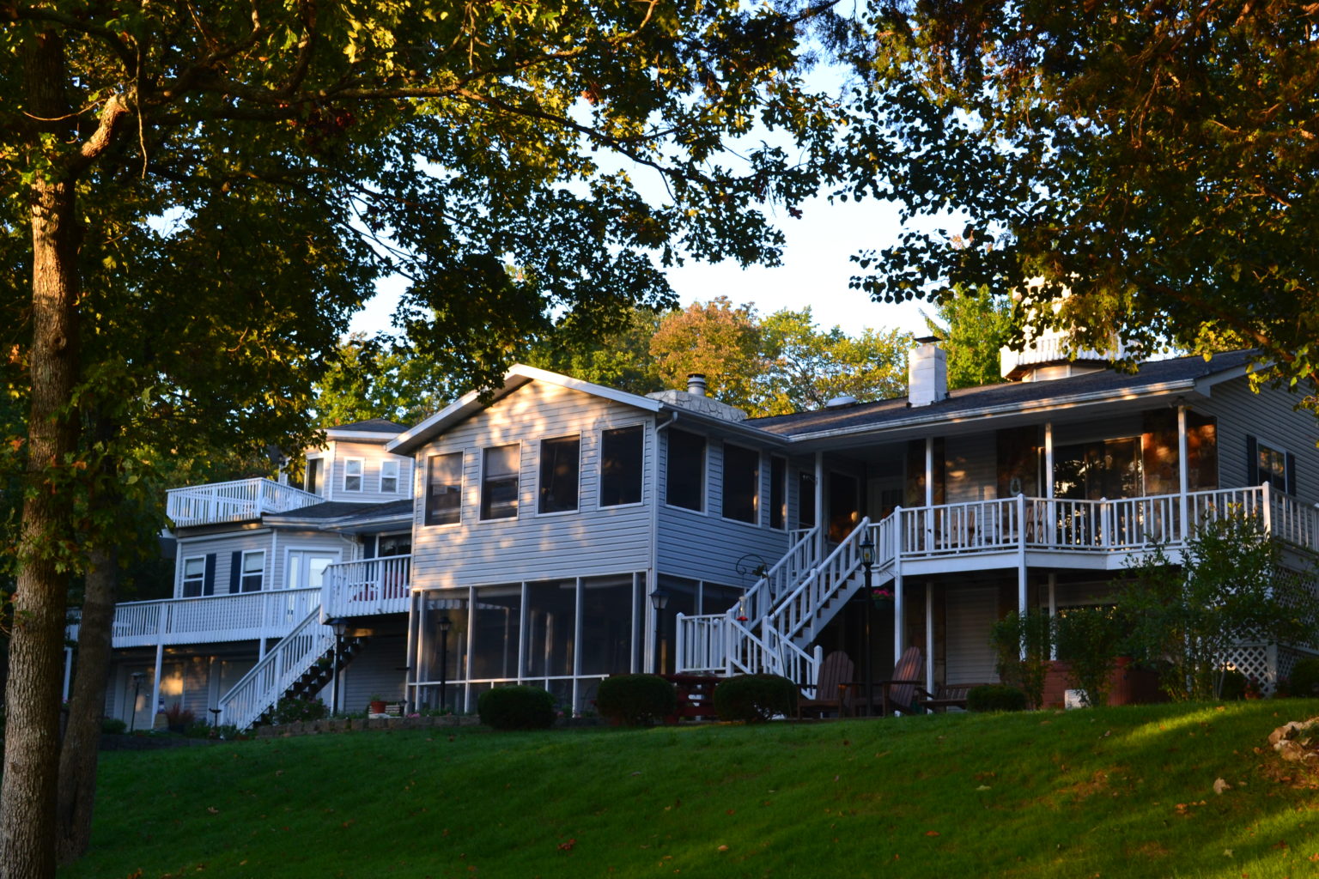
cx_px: 660
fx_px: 1868
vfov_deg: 26.5
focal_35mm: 51
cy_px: 440
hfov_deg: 38.9
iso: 400
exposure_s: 1/60
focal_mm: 34
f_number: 8
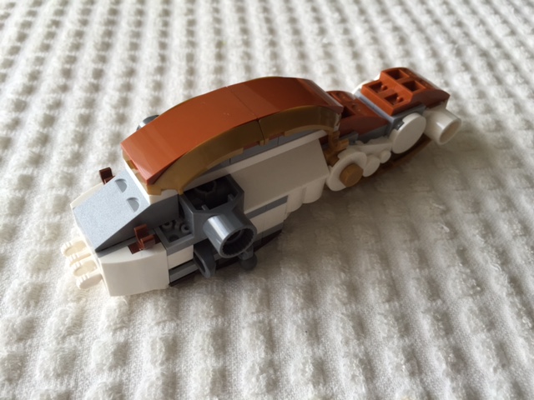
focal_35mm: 29
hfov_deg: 61.7
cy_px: 200
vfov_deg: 48.2
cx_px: 267
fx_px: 447
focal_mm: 4.15
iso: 50
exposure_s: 1/120
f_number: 2.2
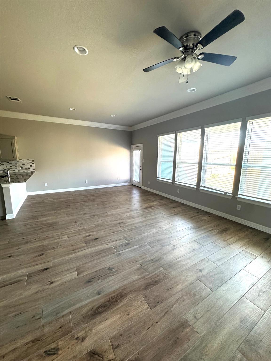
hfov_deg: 85.7
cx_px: 136
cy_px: 180
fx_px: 146
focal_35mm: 14
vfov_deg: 102.1
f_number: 2.2
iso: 320
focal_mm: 2.22
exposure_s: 1/68
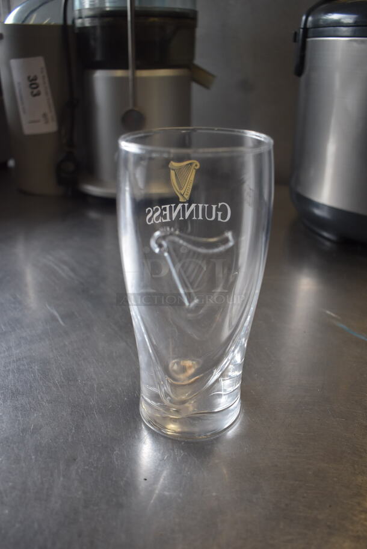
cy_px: 274
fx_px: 458
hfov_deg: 43.7
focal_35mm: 30
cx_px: 184
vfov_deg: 61.9
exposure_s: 1/250
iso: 640
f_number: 3.8
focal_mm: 20
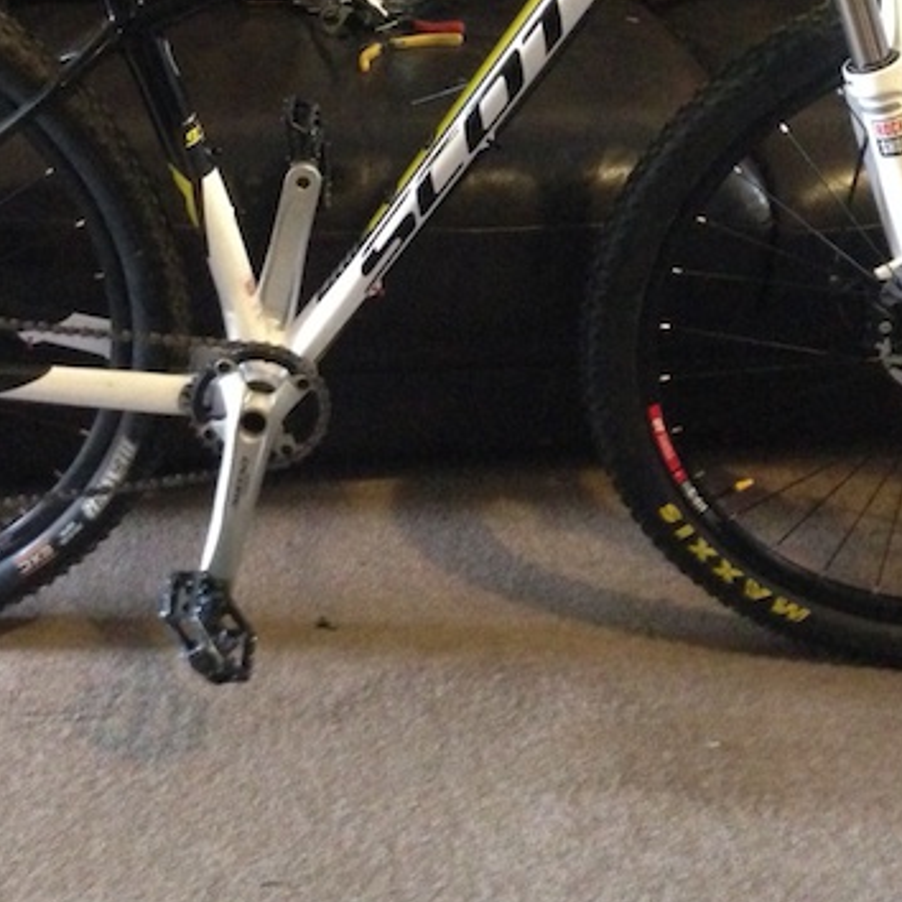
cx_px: 403
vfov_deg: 25.7
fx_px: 1946
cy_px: 194
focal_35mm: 66
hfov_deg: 26.1
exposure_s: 1/15
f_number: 2.4
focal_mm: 4.12
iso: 800
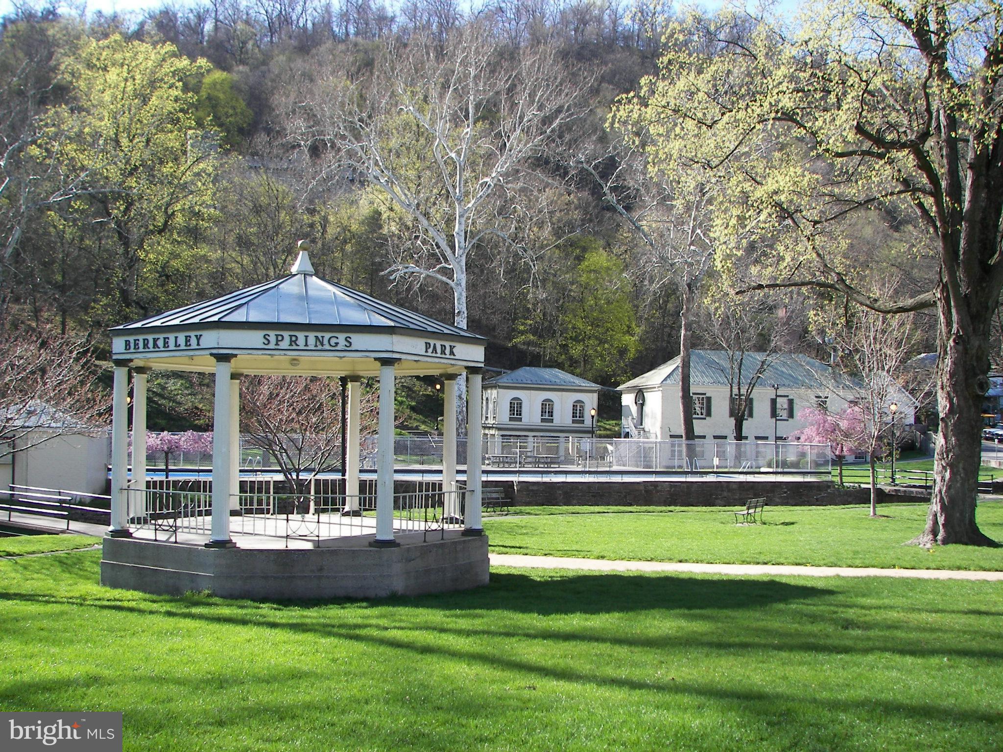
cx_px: 502
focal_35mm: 36
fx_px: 1043
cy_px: 376
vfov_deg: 39.7
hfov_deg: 51.4
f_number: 2.8
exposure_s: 1/250
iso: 50
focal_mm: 6
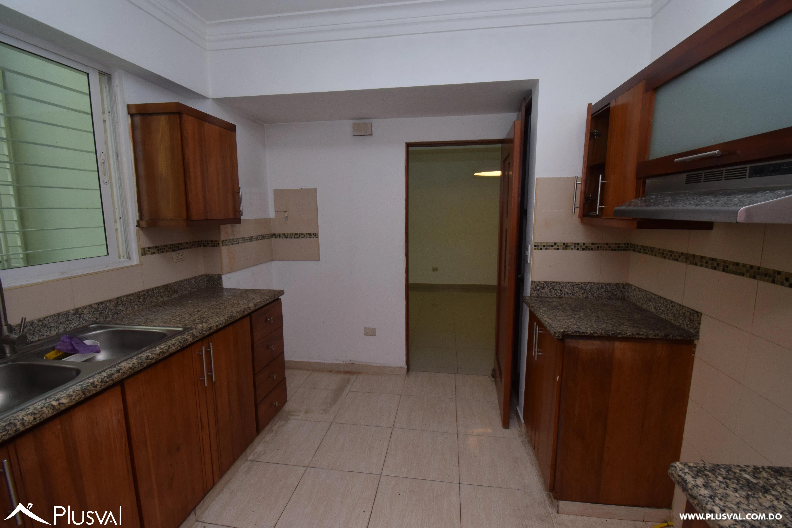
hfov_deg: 100.4
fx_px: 330
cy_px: 264
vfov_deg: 77.3
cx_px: 396
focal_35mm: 15
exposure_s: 1/100
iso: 800
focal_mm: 10
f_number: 14
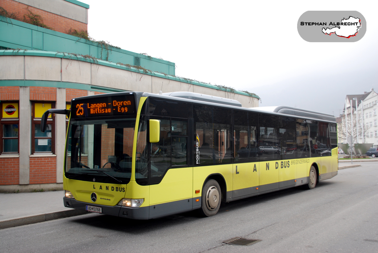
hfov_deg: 51.2
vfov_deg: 35.6
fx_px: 394
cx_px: 189
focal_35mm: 38
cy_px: 126
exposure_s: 1/125
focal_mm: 25
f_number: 5.6
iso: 180
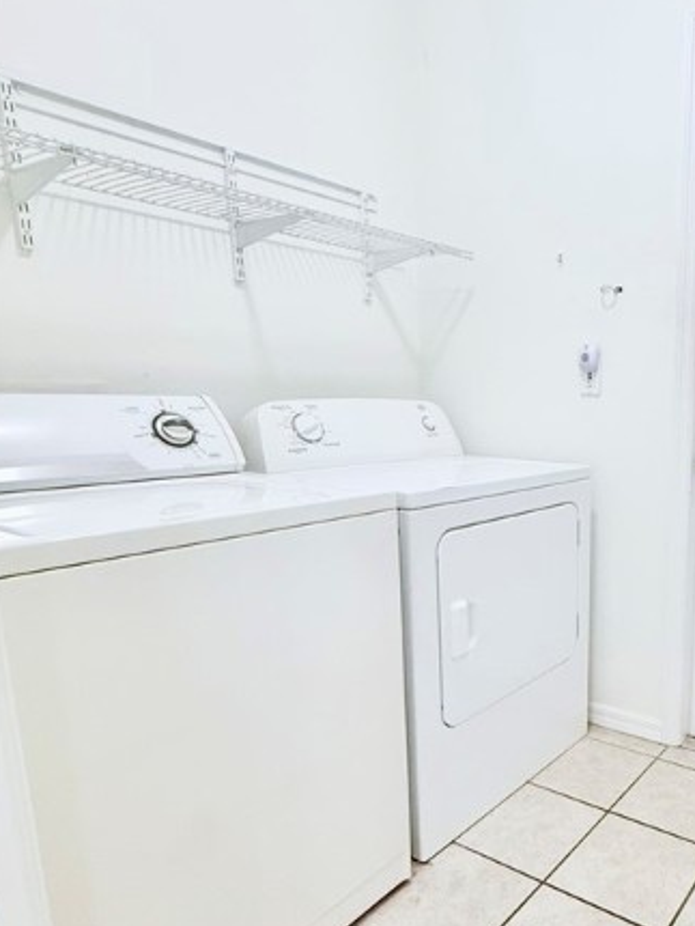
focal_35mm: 25
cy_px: 525
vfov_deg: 69.0
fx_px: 669
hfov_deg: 49.7
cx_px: 607
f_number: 2.2
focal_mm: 2.22
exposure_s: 1/120
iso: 320
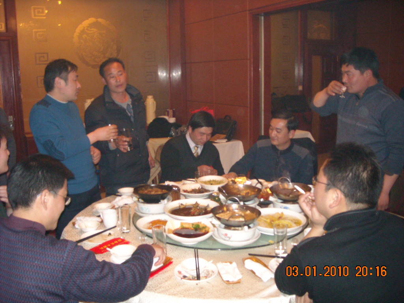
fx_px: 408
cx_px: 202
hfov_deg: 52.6
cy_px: 152
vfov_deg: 40.7
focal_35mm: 35
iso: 400
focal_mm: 5.7
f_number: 2.8
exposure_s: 1/60
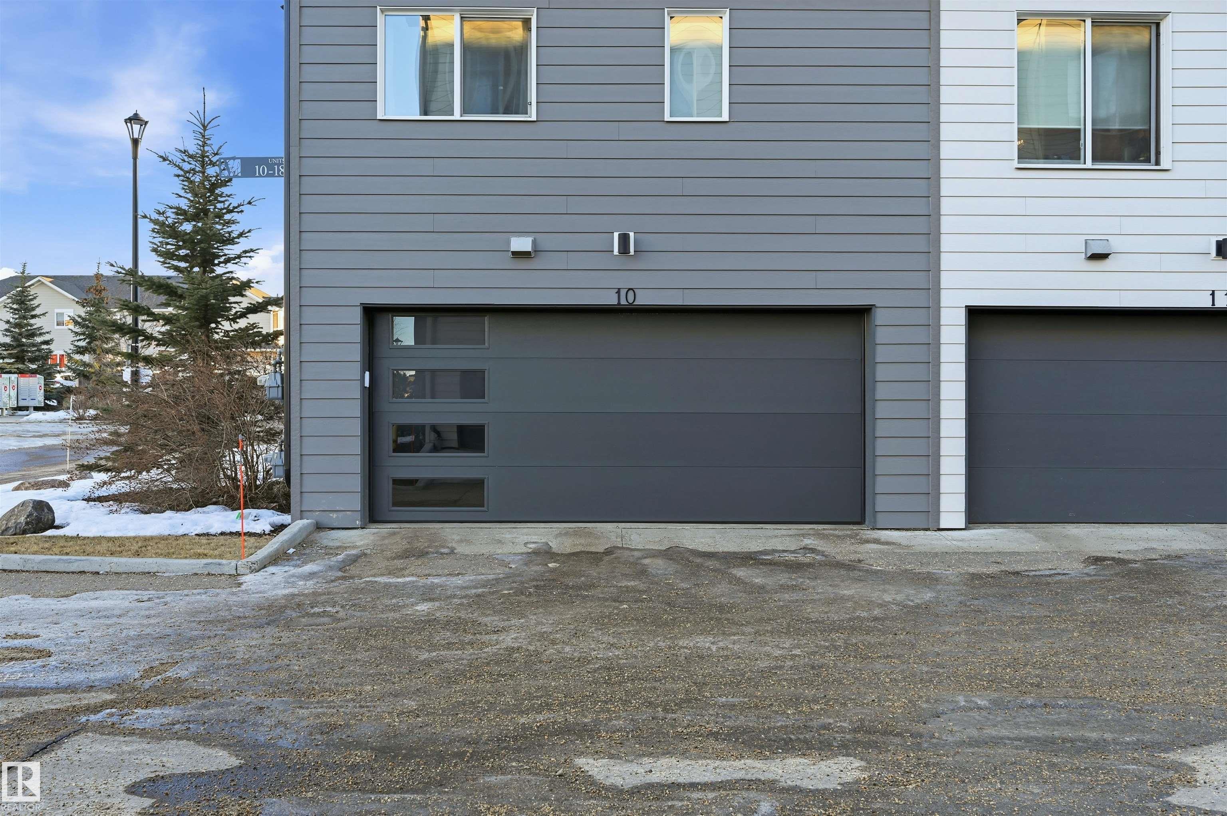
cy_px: 408
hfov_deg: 62.0
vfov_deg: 43.5
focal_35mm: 30
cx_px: 614
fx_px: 1022
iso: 100
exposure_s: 1/80
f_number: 8
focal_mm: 30
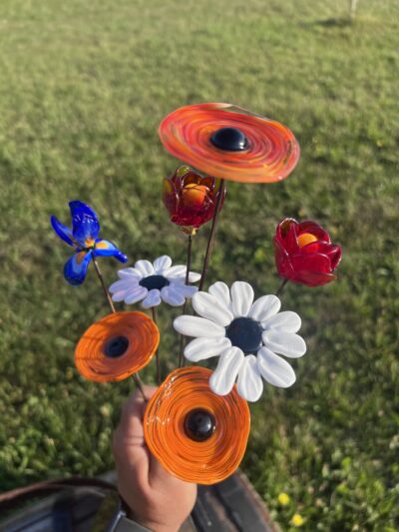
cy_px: 266
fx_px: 399
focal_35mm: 26
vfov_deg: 67.3
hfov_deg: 53.1
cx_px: 200
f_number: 1.5
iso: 50
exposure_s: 1/3968
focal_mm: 5.7
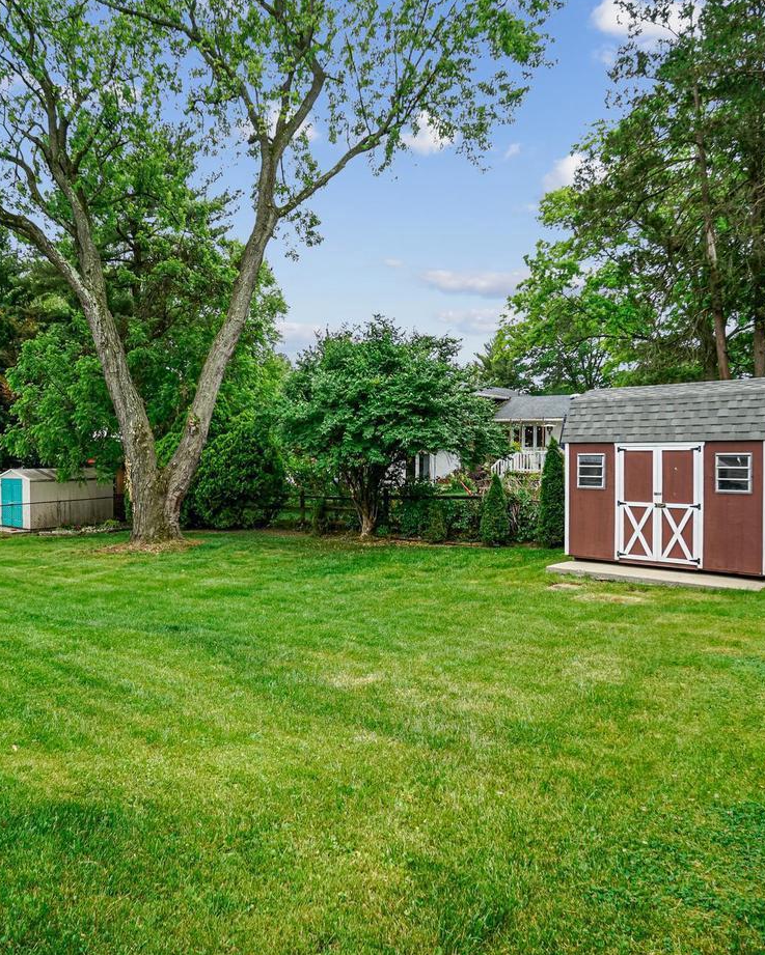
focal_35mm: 22
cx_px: 312
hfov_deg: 62.7
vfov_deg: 75.0
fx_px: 623
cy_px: 483
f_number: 5.6
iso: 100
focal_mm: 10
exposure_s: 1/125
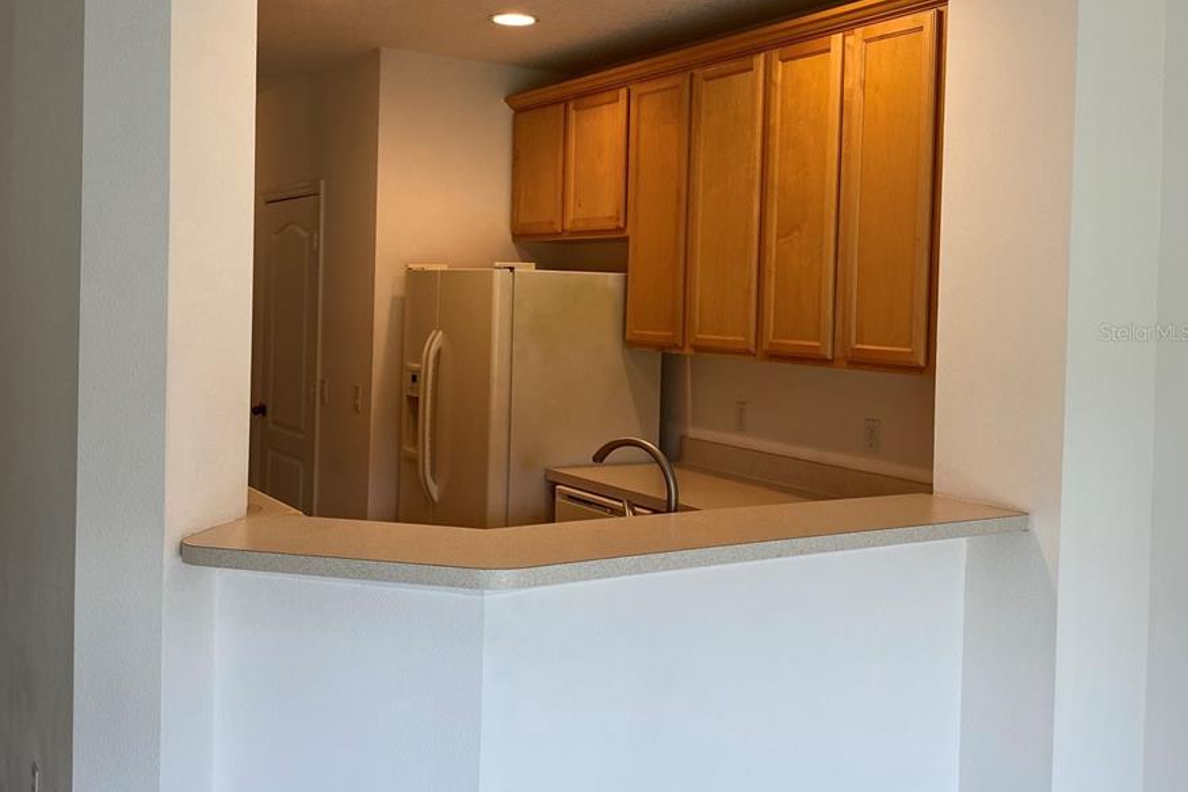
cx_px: 587
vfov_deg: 35.9
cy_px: 332
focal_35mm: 37
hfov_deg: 51.9
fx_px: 1221
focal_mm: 4.25
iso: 80
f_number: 1.8
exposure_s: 1/120
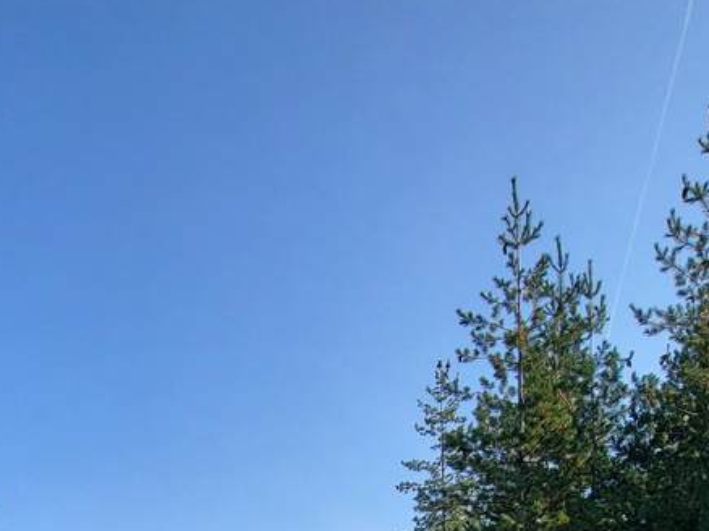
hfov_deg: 46.5
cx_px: 144
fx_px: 778
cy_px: 769
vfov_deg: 27.7
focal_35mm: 38
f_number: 2.2
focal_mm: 2.2
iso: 50
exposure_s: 1/845
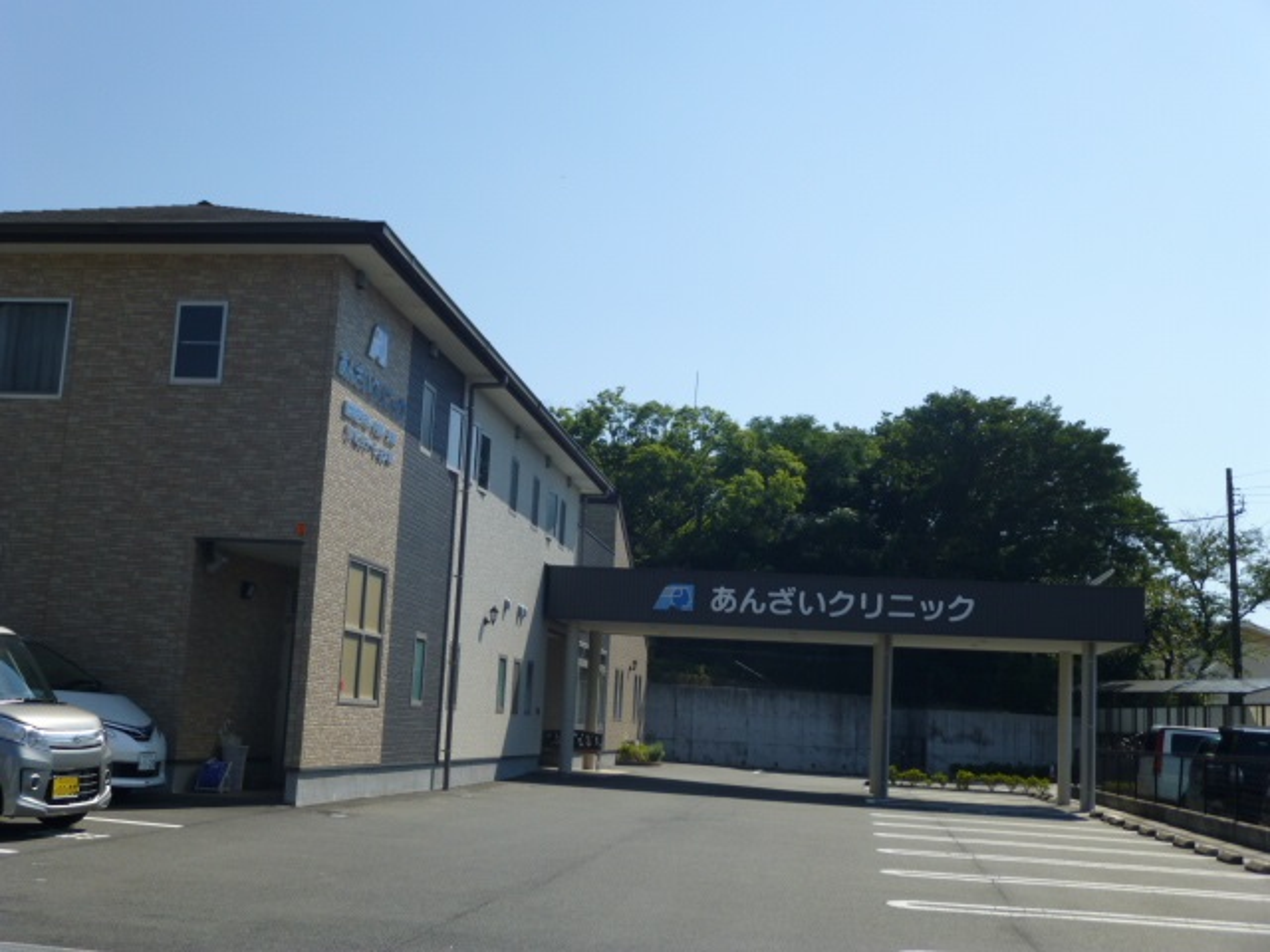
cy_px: 476
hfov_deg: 45.8
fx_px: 1504
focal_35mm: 41
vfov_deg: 35.1
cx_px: 635
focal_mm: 7.4
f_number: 10
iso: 100
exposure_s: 1/160
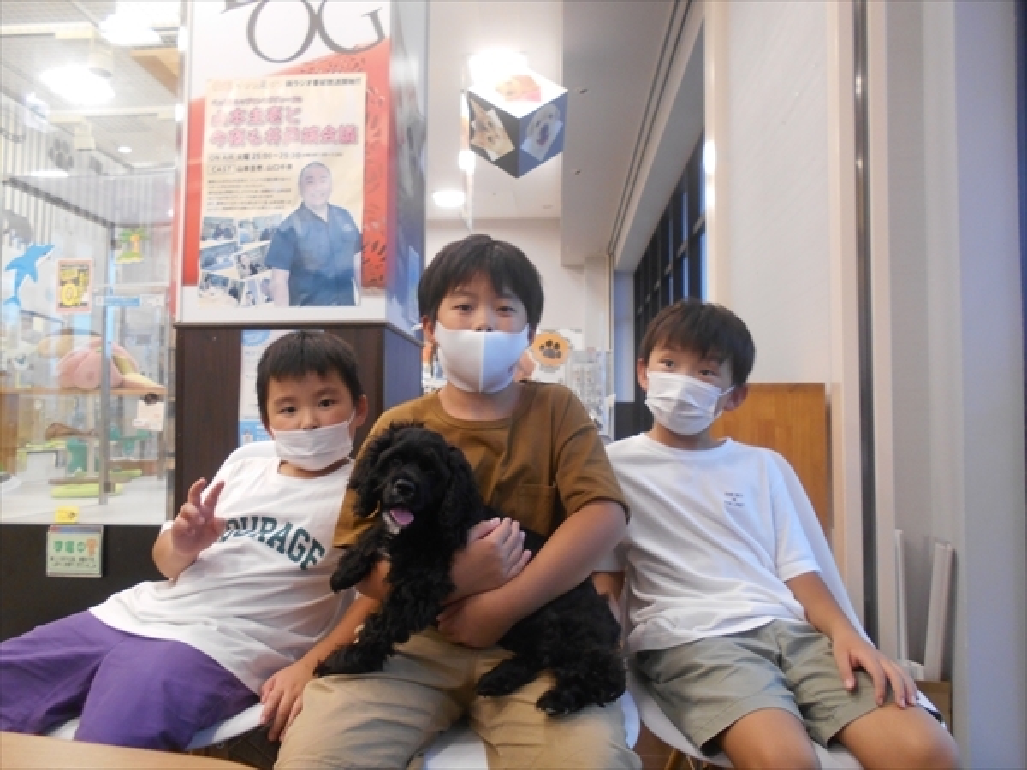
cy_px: 385
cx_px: 514
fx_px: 771
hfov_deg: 67.3
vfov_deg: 53.1
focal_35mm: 26
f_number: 3.2
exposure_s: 1/30
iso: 250
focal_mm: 4.6
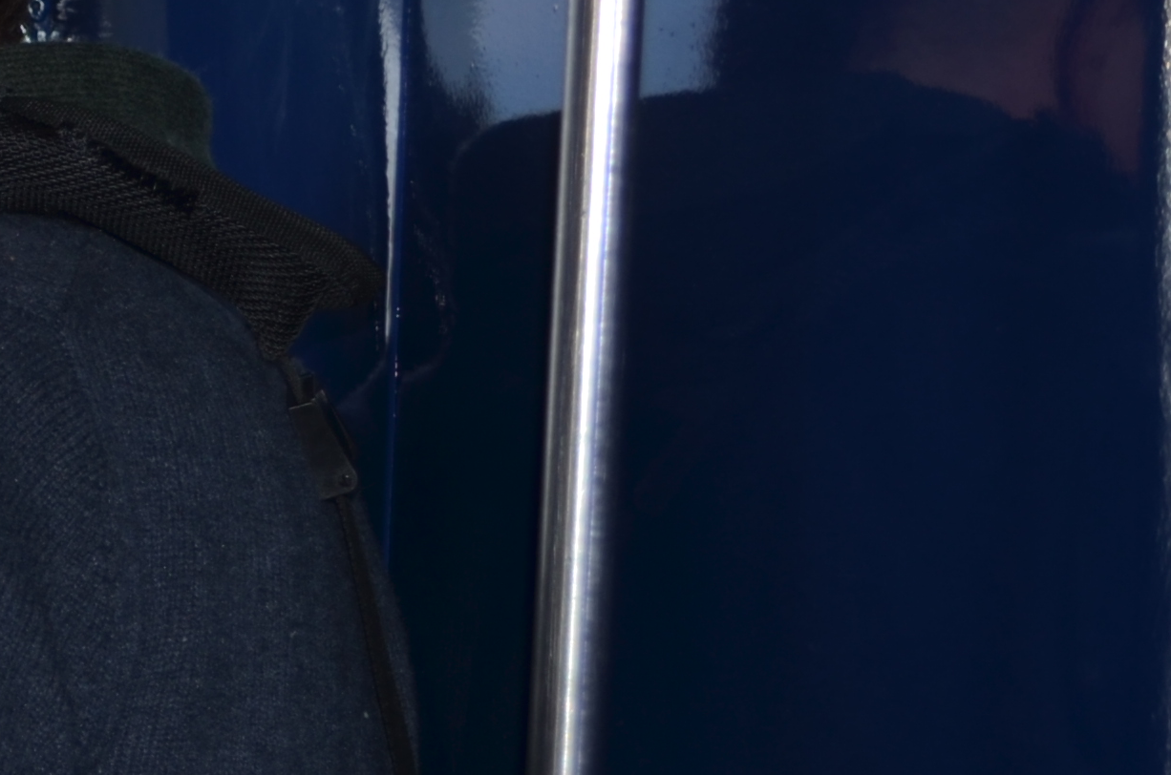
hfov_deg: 10.0
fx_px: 6265
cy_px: 561
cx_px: -1096
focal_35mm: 193
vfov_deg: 7.1
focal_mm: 32
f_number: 4.8
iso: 100
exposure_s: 1/60
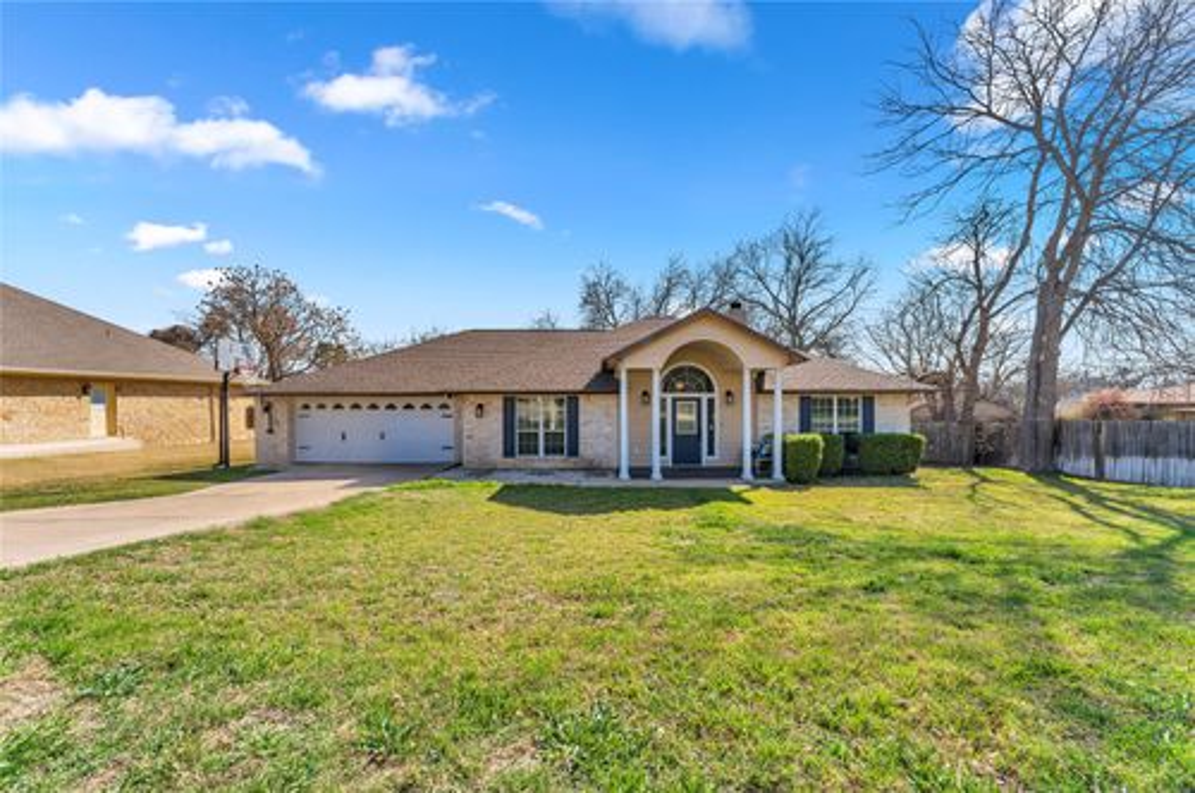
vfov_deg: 81.0
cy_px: 396
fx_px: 464
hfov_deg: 104.3
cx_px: 598
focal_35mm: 14
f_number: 9
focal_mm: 14
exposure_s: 1/250
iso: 100
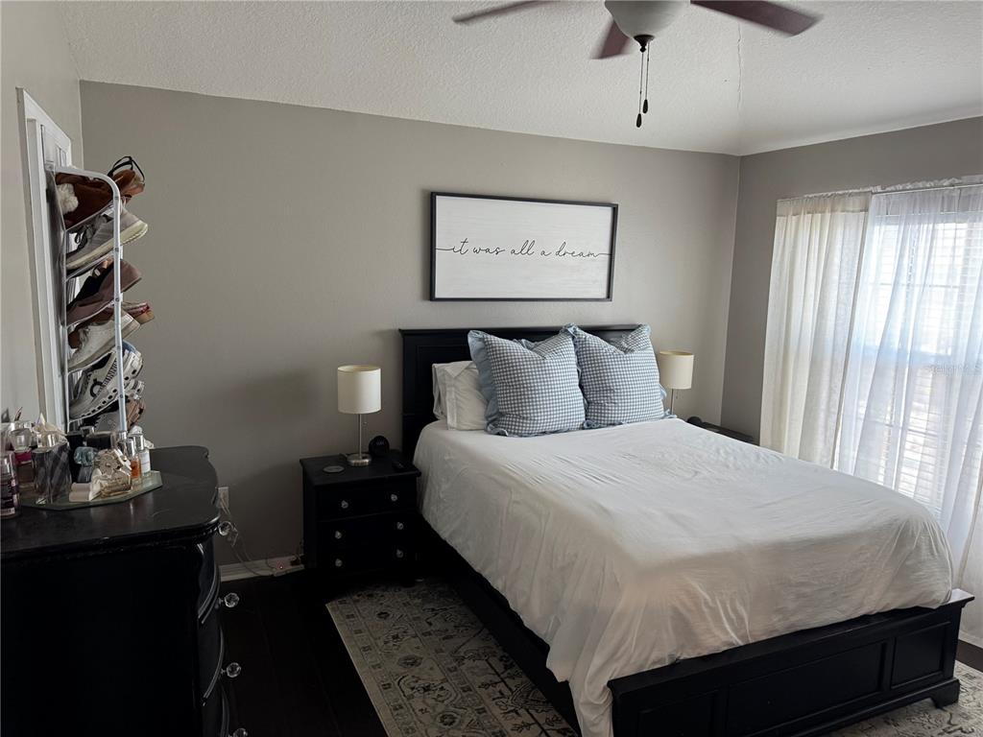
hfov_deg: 71.6
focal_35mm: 24
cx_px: 492
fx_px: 682
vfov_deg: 56.8
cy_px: 368
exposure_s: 1/60
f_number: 1.78
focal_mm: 6.76
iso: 320
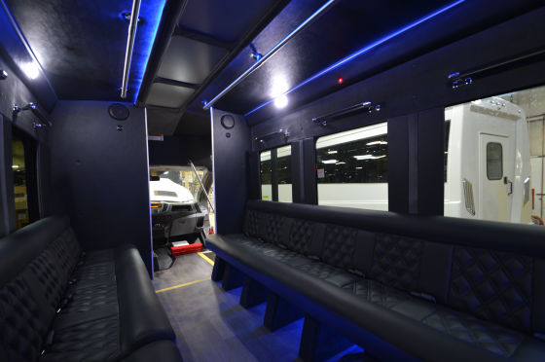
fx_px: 227
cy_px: 181
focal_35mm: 15
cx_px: 272
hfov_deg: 100.5
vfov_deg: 77.2
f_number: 5.6
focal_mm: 10
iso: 100
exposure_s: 1
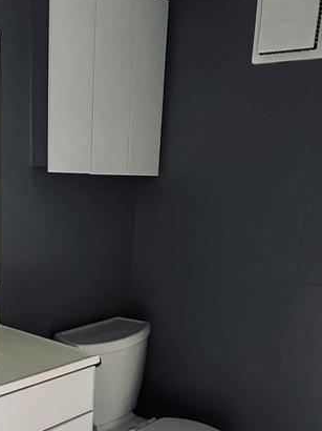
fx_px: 559
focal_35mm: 45
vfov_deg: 41.1
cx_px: 104
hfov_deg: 31.9
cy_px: 313
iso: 1000
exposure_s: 1/31
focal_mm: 6.86
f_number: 1.78
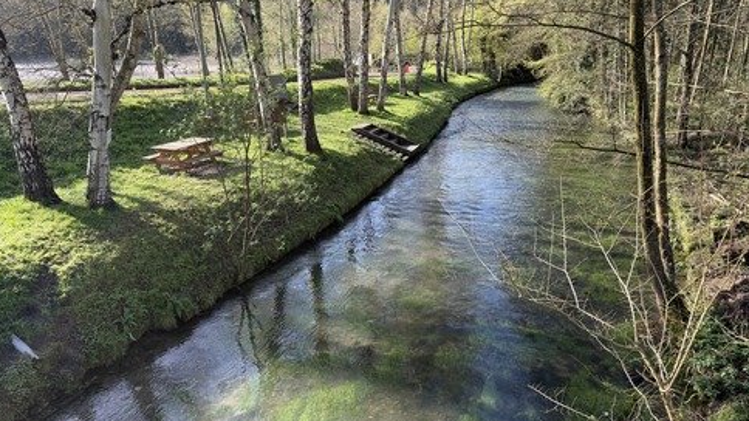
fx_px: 536
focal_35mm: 27
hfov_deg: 69.9
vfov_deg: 42.9
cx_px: 378
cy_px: 214
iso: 80
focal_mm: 6.76
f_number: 1.78
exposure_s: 1/575
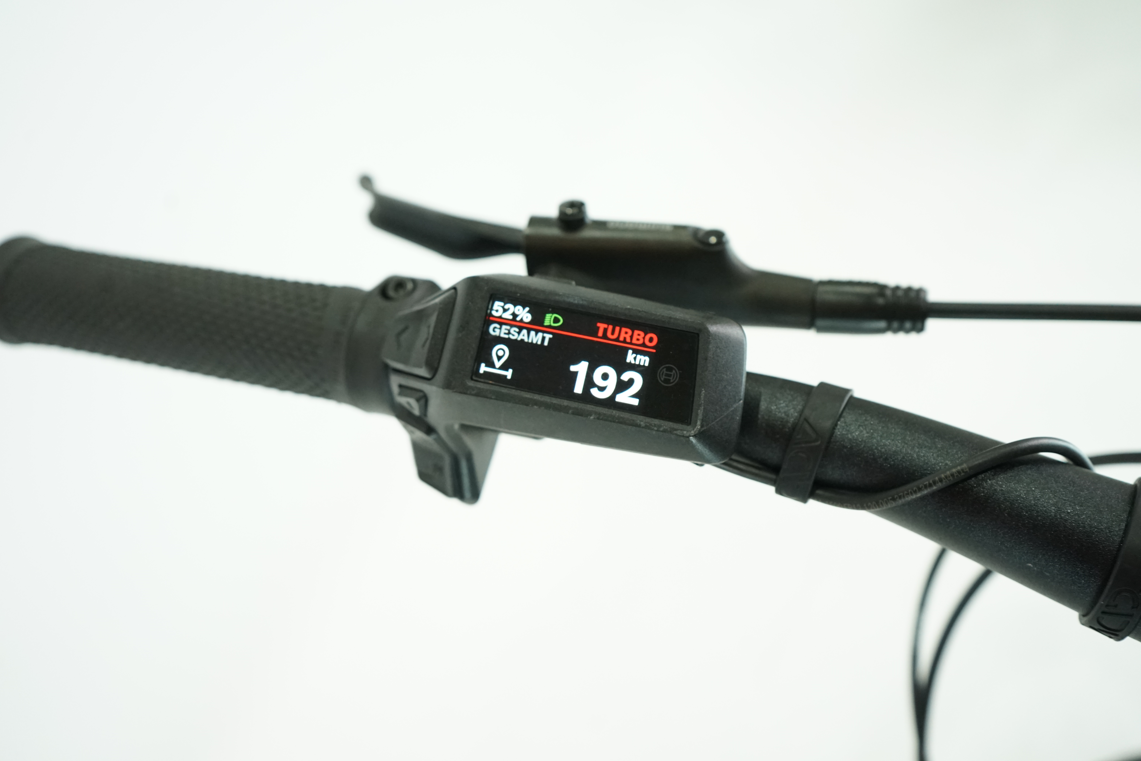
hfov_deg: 53.1
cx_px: 570
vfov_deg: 36.9
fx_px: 1141
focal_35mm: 36
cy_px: 380
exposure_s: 1/200
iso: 2500
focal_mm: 36
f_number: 5
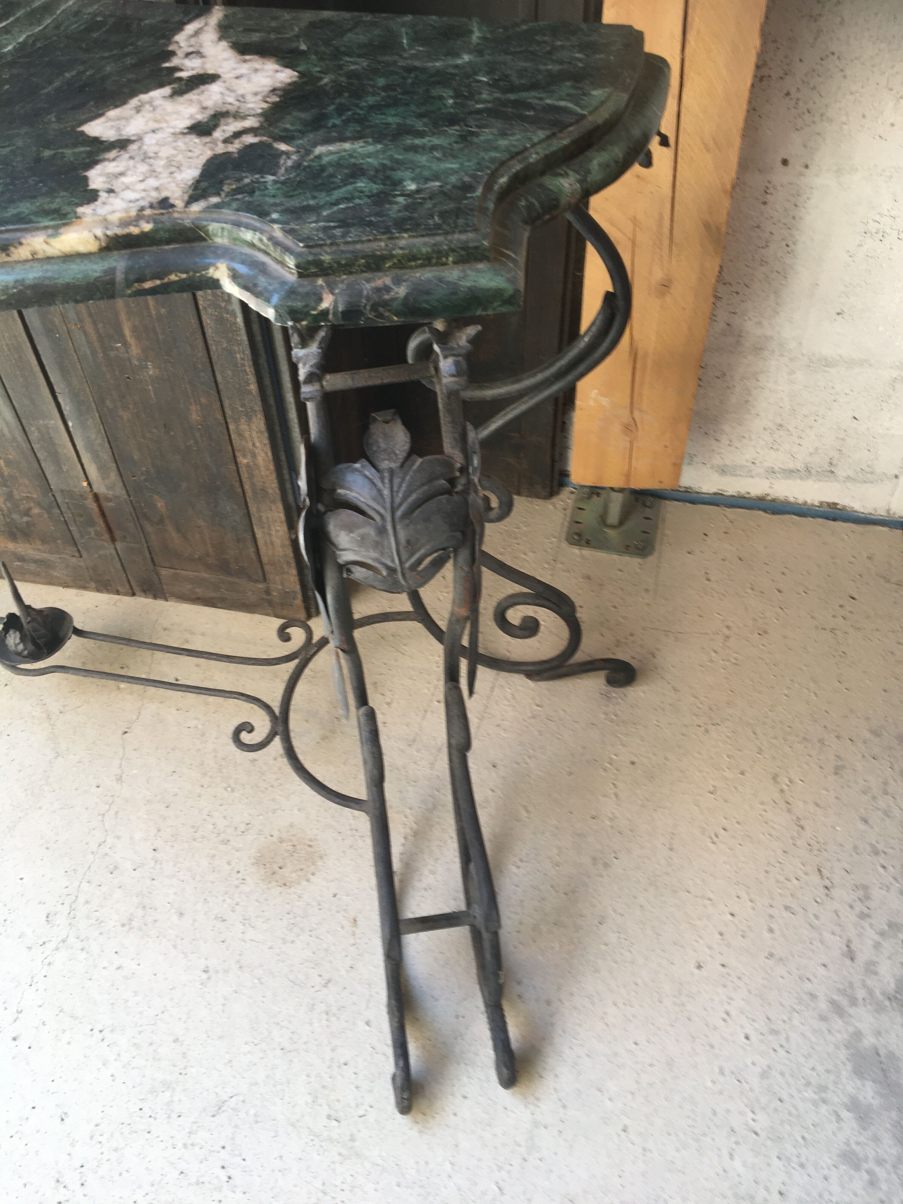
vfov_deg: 61.7
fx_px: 1009
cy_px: 602
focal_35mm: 29
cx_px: 452
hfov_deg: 48.2
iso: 32
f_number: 2.2
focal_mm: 4.15
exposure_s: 1/50
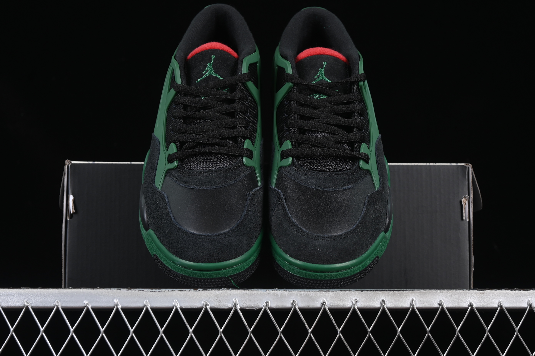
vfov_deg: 18.2
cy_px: 178
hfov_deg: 27.0
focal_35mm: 75
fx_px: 1114
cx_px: 268
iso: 160
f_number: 6.3
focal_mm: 50
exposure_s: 1/50
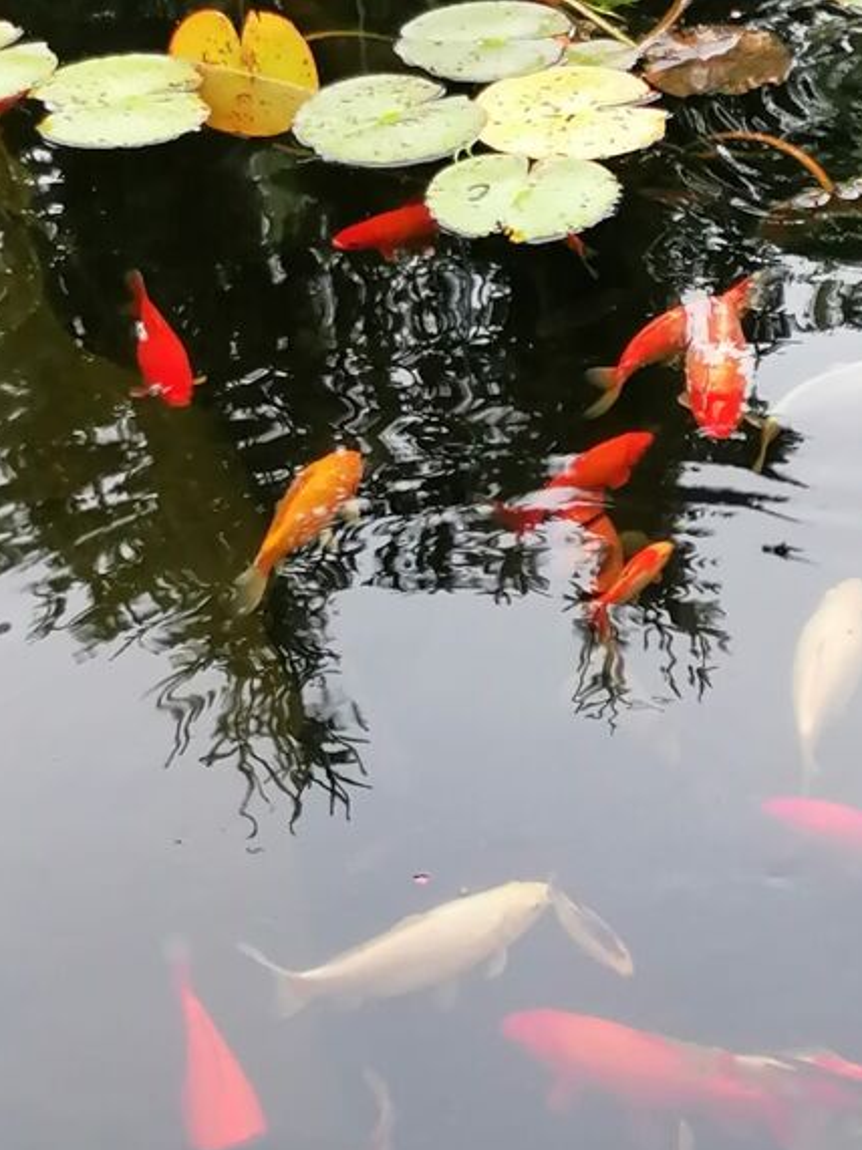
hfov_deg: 13.3
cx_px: 439
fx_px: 3687
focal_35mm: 111
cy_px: 642
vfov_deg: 17.7
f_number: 1.8
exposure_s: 1/60
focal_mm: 4.75
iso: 125
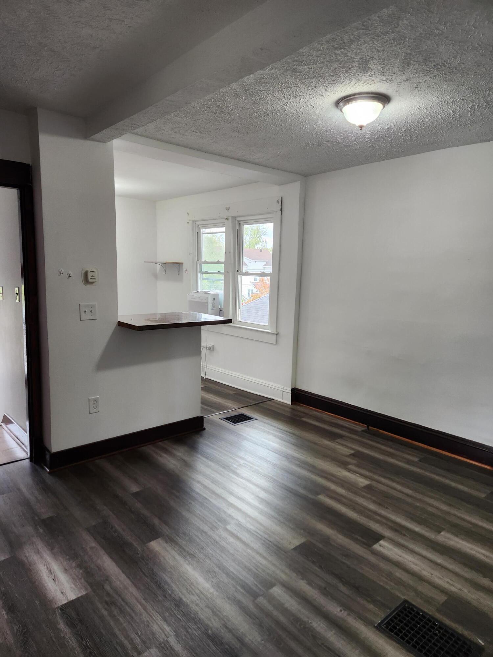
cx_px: 246
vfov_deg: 73.9
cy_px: 328
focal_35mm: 23
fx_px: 437
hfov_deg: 58.9
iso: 160
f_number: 1.8
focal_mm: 5.4
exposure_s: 1/120
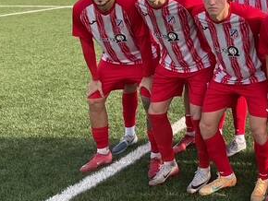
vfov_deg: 22.6
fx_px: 496
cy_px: 39
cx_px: 274
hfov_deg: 28.2
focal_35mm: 64
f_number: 1.8
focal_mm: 3
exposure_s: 1/419
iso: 16
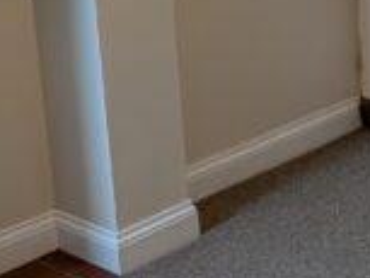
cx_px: 423
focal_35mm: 87
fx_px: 931
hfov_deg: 21.2
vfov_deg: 16.8
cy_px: 25
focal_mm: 1.95
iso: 48
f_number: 2.2
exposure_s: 1/23.8
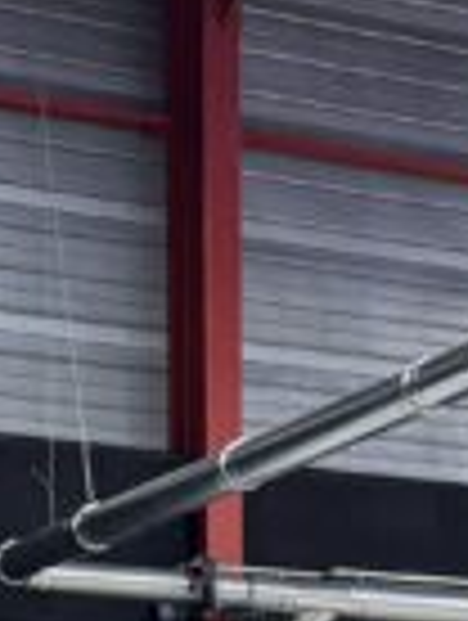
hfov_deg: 8.3
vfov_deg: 10.8
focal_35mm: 178
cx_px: 603
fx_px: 3199
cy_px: 850
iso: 200
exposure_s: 1/108
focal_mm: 6.76
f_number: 1.78
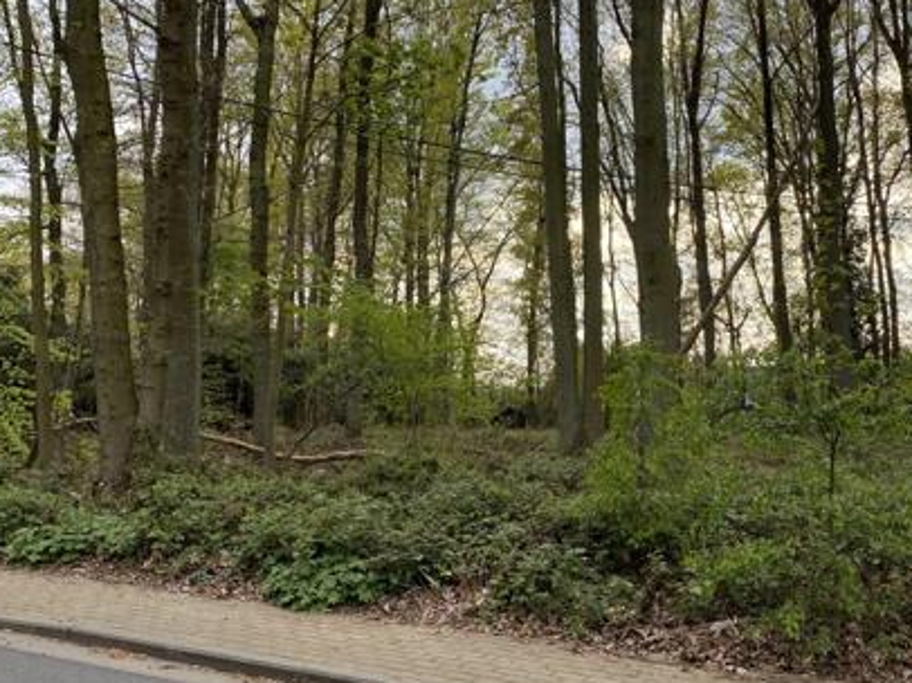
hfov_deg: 45.6
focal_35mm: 41
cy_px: 243
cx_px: 546
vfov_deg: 34.9
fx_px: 1080
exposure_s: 1/620
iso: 32
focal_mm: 4.25
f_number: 1.8
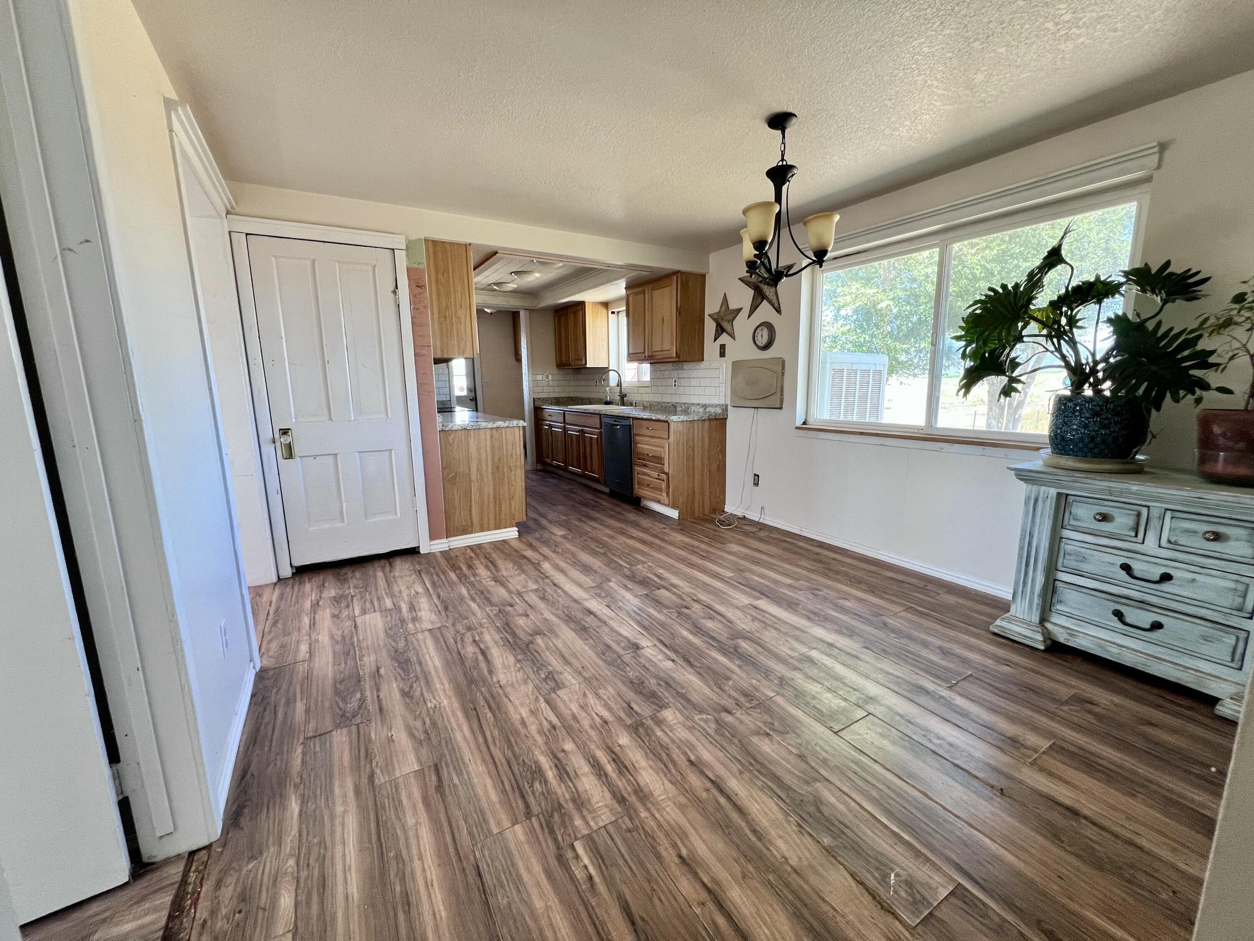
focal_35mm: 13
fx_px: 471
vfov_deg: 89.9
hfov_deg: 106.2
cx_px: 627
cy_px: 470
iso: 125
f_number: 1.8
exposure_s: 1/99
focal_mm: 1.57
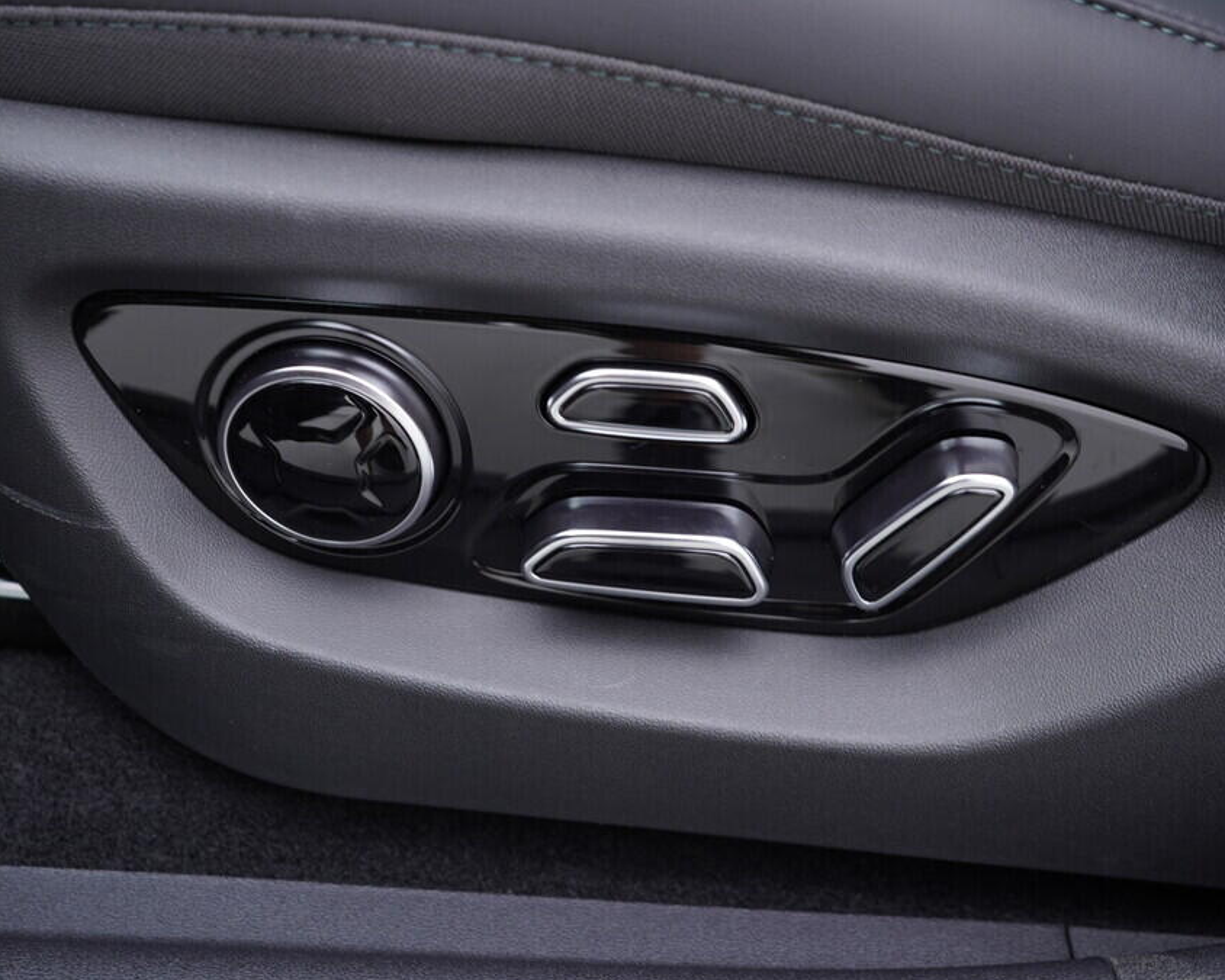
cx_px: 623
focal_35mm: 41
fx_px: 1486
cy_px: 494
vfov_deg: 36.5
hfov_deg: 44.8
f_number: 2.8
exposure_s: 1/40
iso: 250
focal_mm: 24
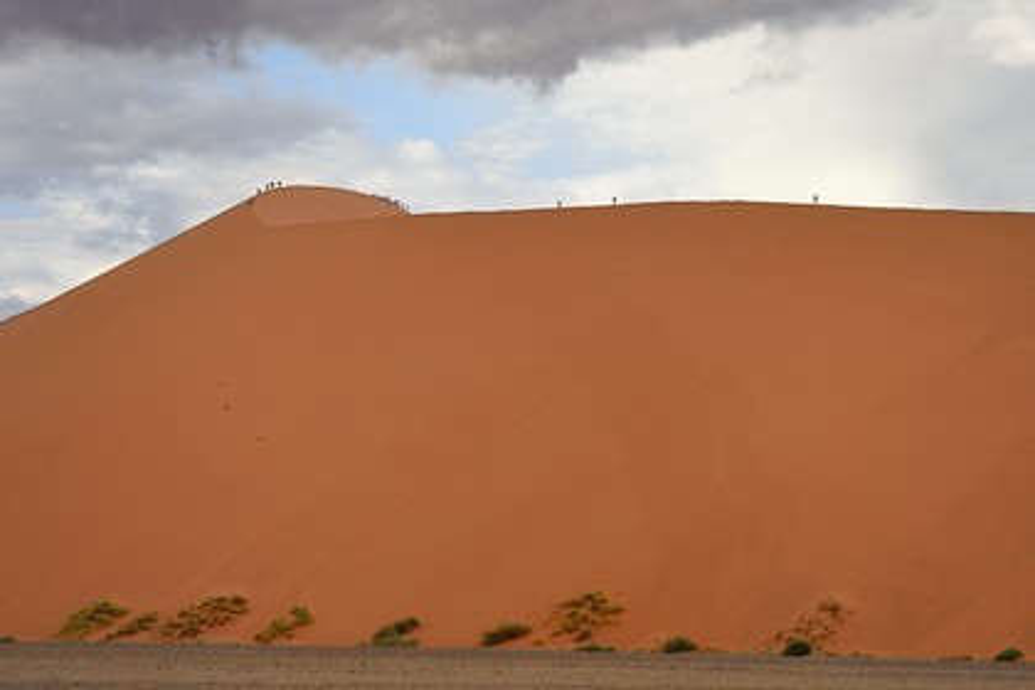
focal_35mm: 85
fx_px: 2444
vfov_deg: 16.1
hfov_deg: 23.9
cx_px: 518
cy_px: 345
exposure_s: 1/250
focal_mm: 85
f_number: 11
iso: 400
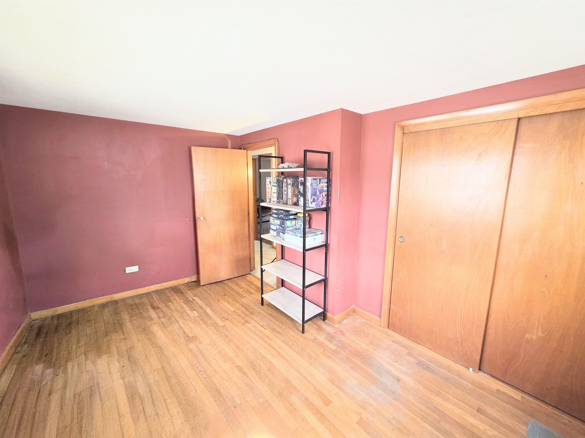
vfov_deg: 89.9
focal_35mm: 13
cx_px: 292
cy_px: 219
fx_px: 220
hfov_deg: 106.2
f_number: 1.9
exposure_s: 1/60
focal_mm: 2.2
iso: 200
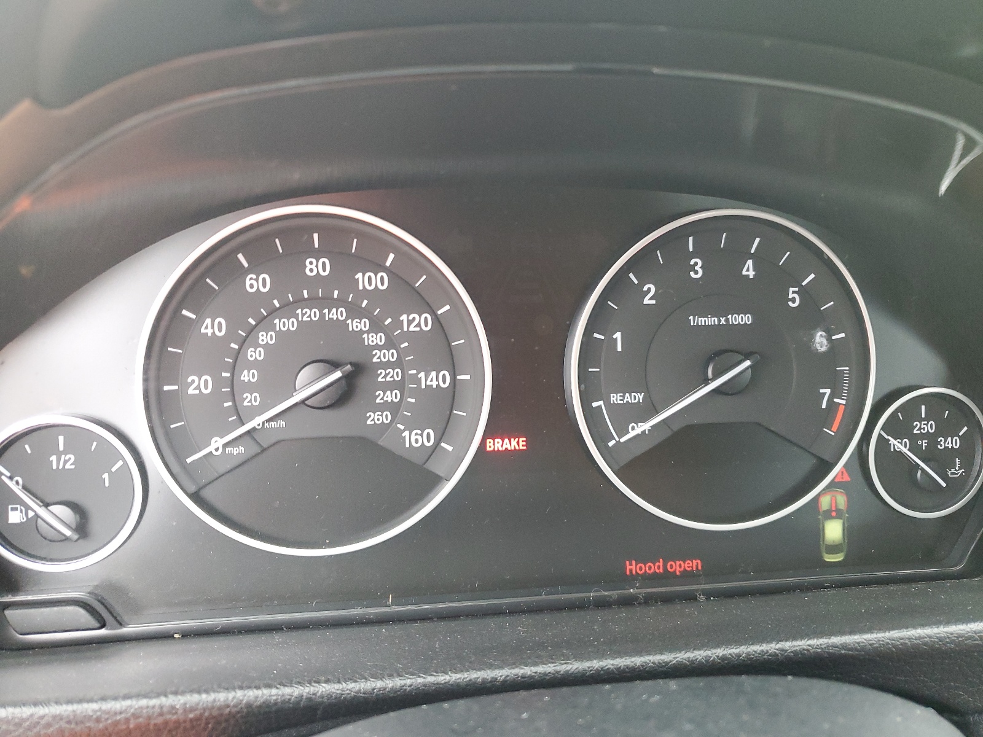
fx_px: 738
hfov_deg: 67.3
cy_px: 368
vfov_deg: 53.1
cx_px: 492
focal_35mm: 26
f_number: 1.5
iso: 277
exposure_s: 1/60.2
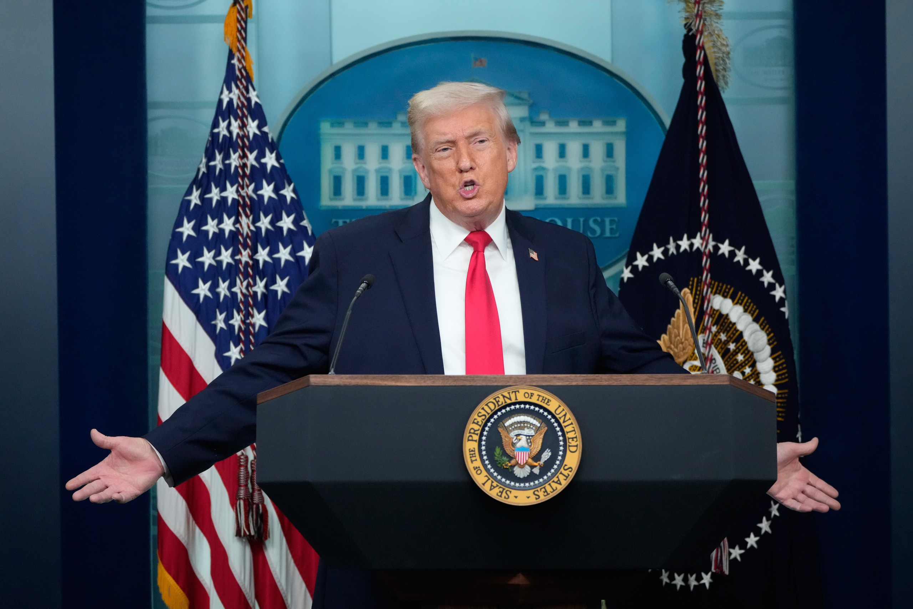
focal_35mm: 175
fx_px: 4438
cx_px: 456
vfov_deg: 7.8
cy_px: 304
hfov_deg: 11.7
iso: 6400
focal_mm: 175
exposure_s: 1/500
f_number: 5.6
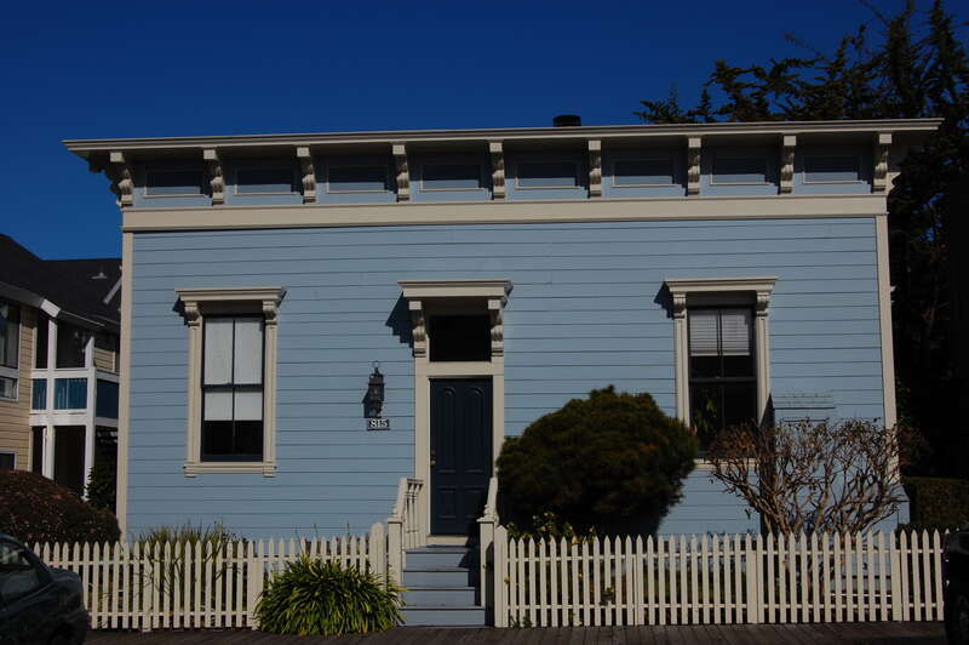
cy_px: 322
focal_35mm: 48
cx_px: 484
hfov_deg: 41.1
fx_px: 1291
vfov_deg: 28.0
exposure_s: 1/500
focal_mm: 32
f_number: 16
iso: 200
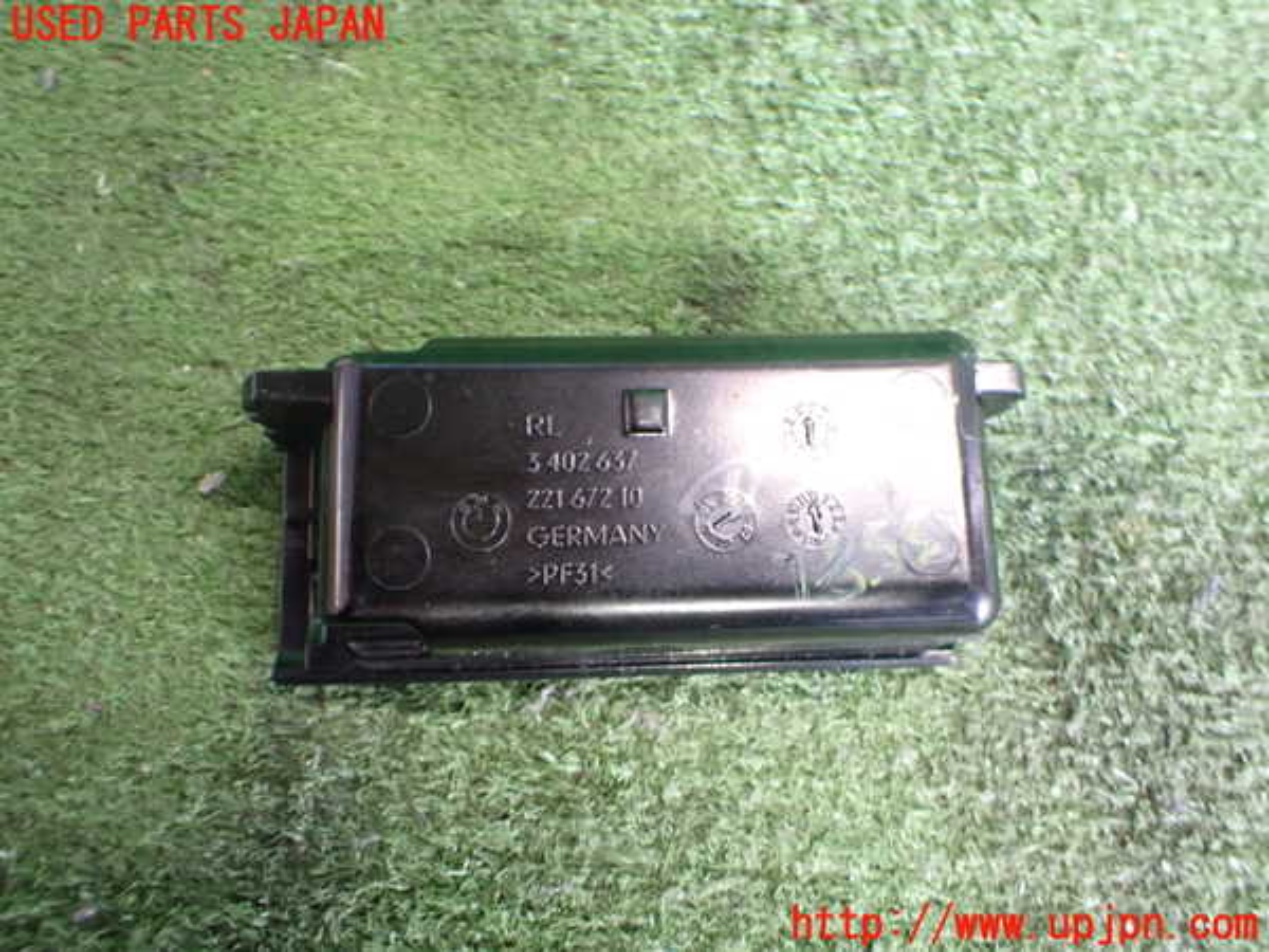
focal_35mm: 30
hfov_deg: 60.0
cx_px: 634
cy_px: 476
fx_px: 1100
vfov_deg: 46.8
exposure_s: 1/50
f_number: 2.3
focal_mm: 5.4
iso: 800
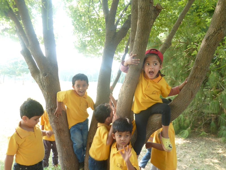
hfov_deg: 69.4
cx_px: 113
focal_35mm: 25
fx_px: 163
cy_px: 85
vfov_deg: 54.9
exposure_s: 1/50
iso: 80
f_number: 3.3
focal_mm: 4.1
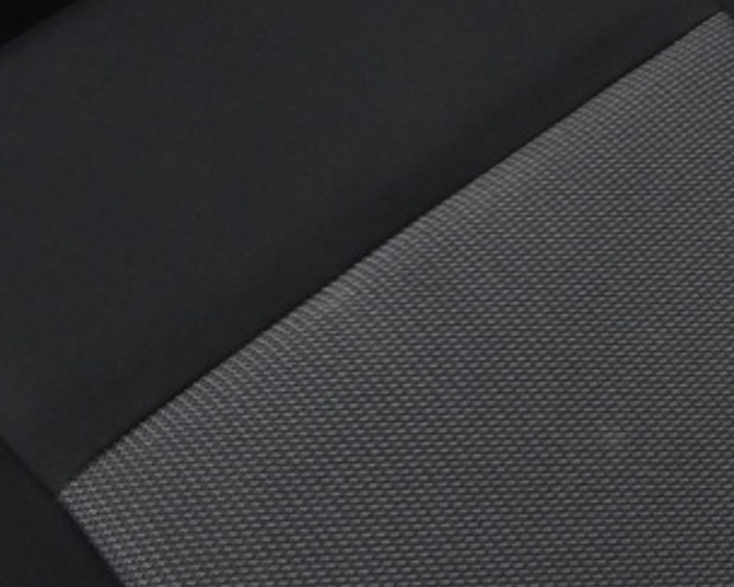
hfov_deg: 16.0
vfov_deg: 11.8
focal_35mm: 120
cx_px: 553
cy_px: -500
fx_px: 2606
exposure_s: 1/8
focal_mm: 16
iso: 1600
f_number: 3.5
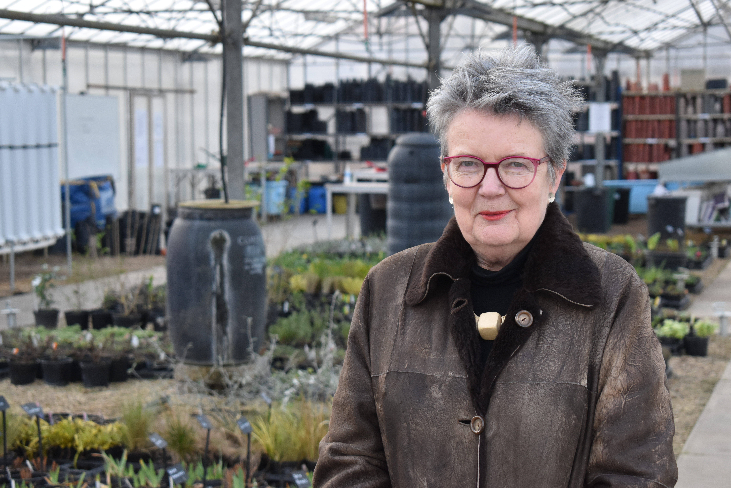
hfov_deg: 24.6
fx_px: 1675
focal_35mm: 82
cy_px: 244
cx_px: 366
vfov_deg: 16.6
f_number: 5.6
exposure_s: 1/200
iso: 800
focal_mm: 55
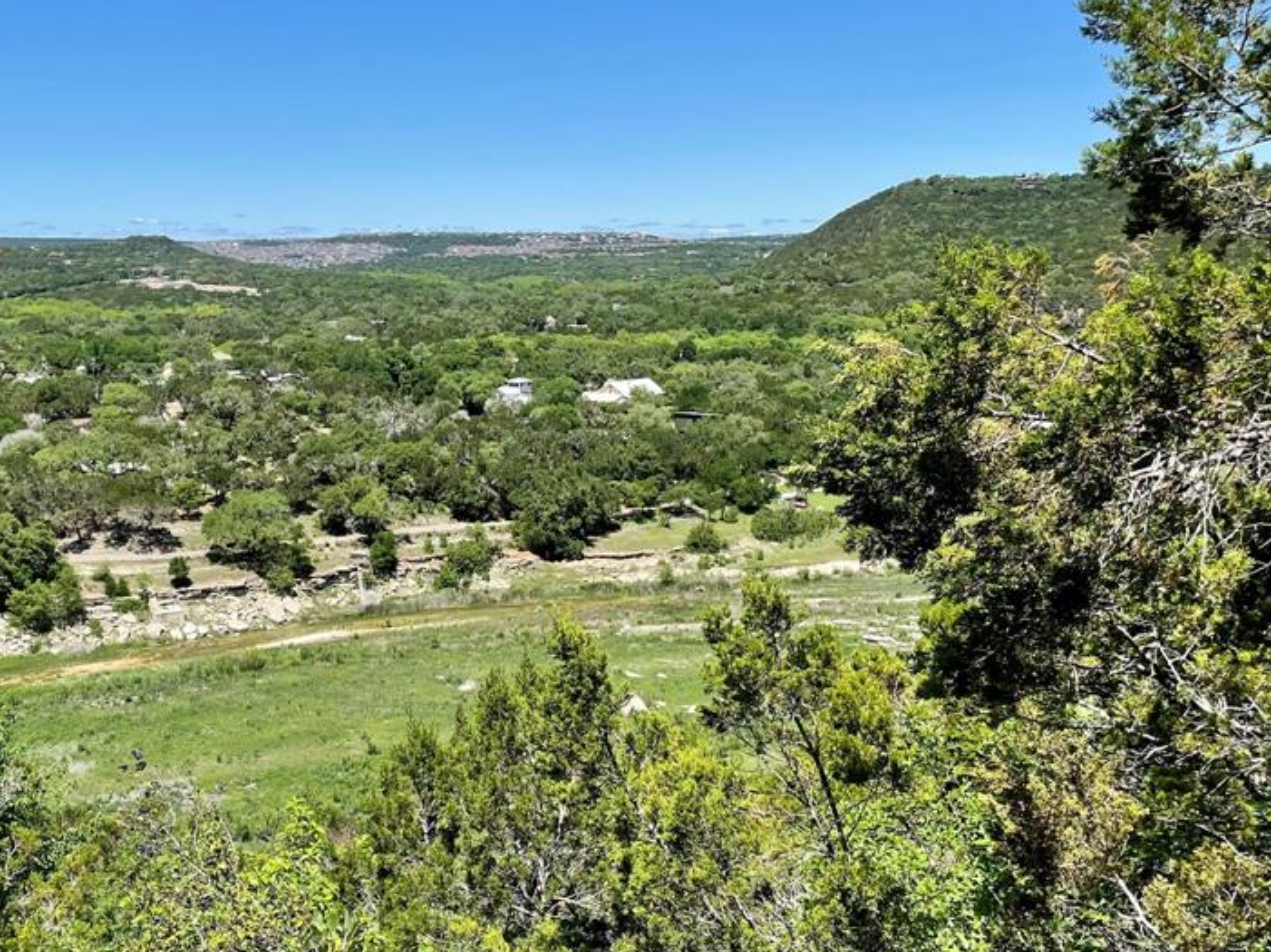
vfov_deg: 37.5
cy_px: 589
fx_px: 1395
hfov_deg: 48.1
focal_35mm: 38
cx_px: 419
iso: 32
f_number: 1.6
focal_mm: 4.2
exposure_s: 1/2817
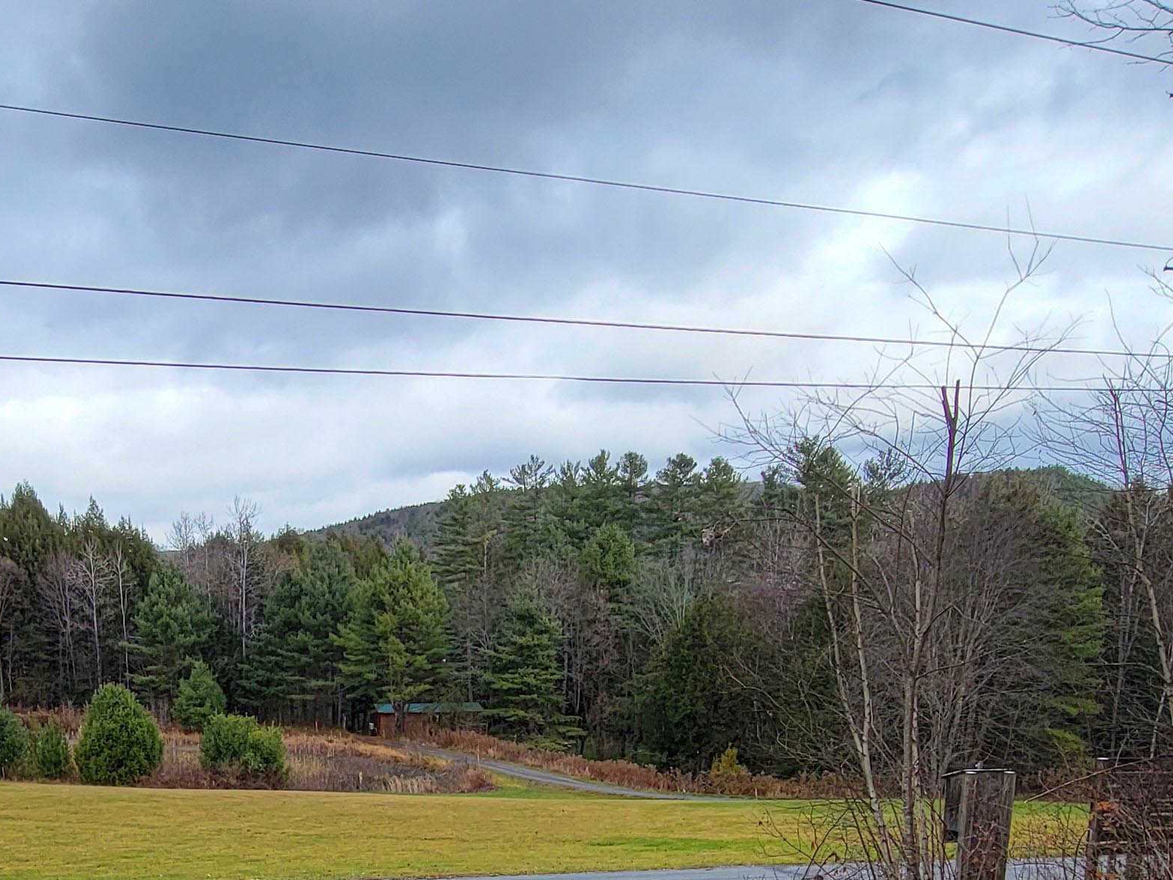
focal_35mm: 33
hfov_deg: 53.5
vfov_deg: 38.0
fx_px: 1118
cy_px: 890
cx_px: 336
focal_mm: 2.2
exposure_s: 1/350
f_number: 2.2
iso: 50
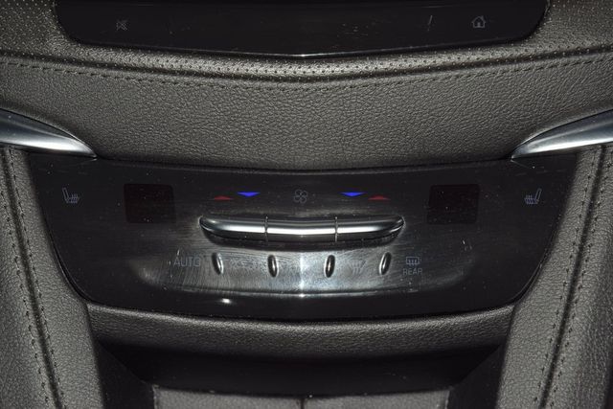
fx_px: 1226
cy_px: 204
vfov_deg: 18.9
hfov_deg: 28.1
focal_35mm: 72
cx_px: 306
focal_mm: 48
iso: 100
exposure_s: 1/60
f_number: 8
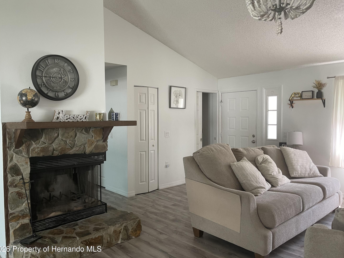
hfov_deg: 67.3
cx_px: 166
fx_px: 258
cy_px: 127
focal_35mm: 26
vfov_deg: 53.1
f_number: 1.6
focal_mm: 5.1
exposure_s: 1/98
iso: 125
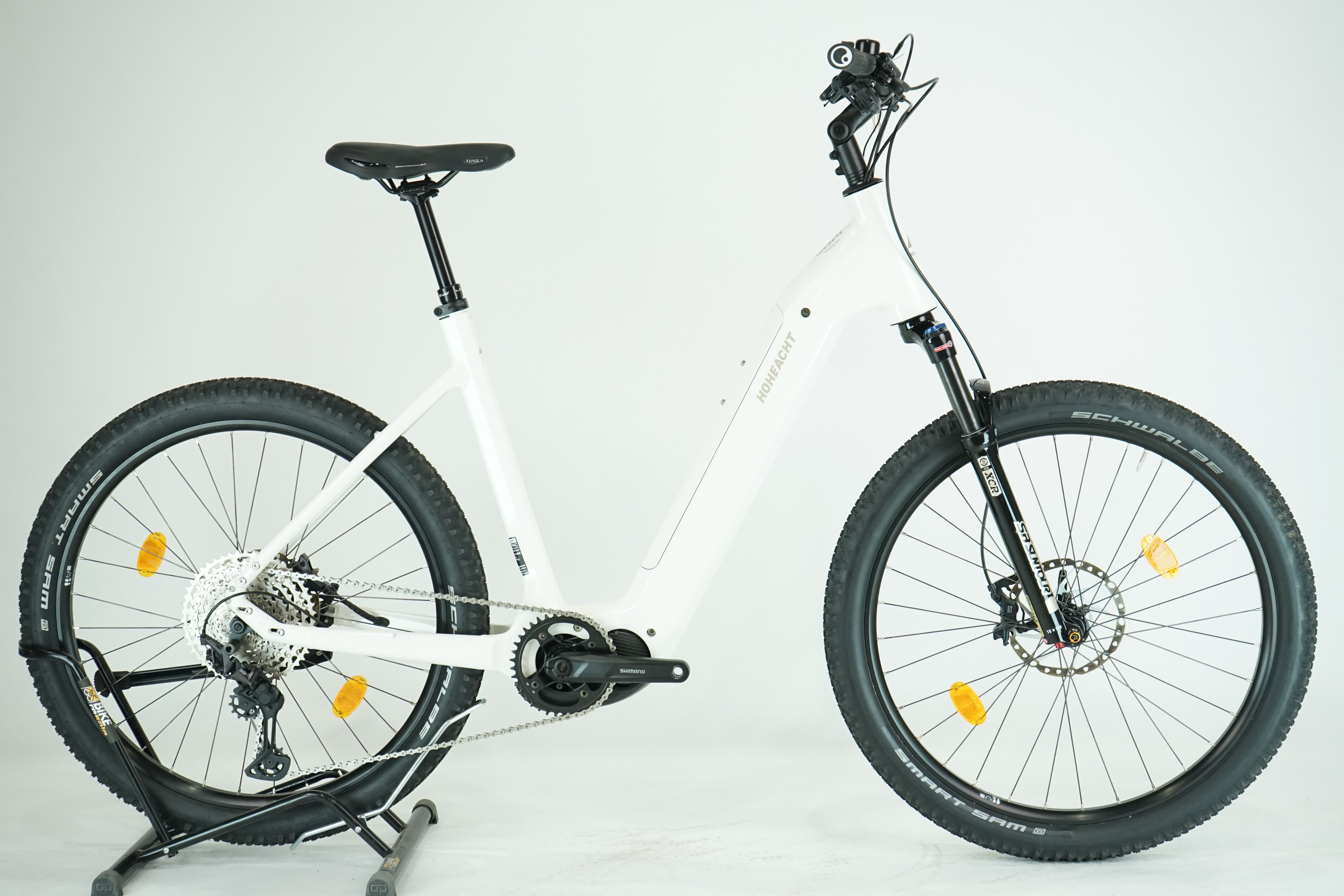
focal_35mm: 55
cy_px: 448
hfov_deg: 36.2
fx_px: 2053
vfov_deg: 24.6
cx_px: 672
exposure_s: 1/200
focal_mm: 55
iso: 1600
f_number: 6.3
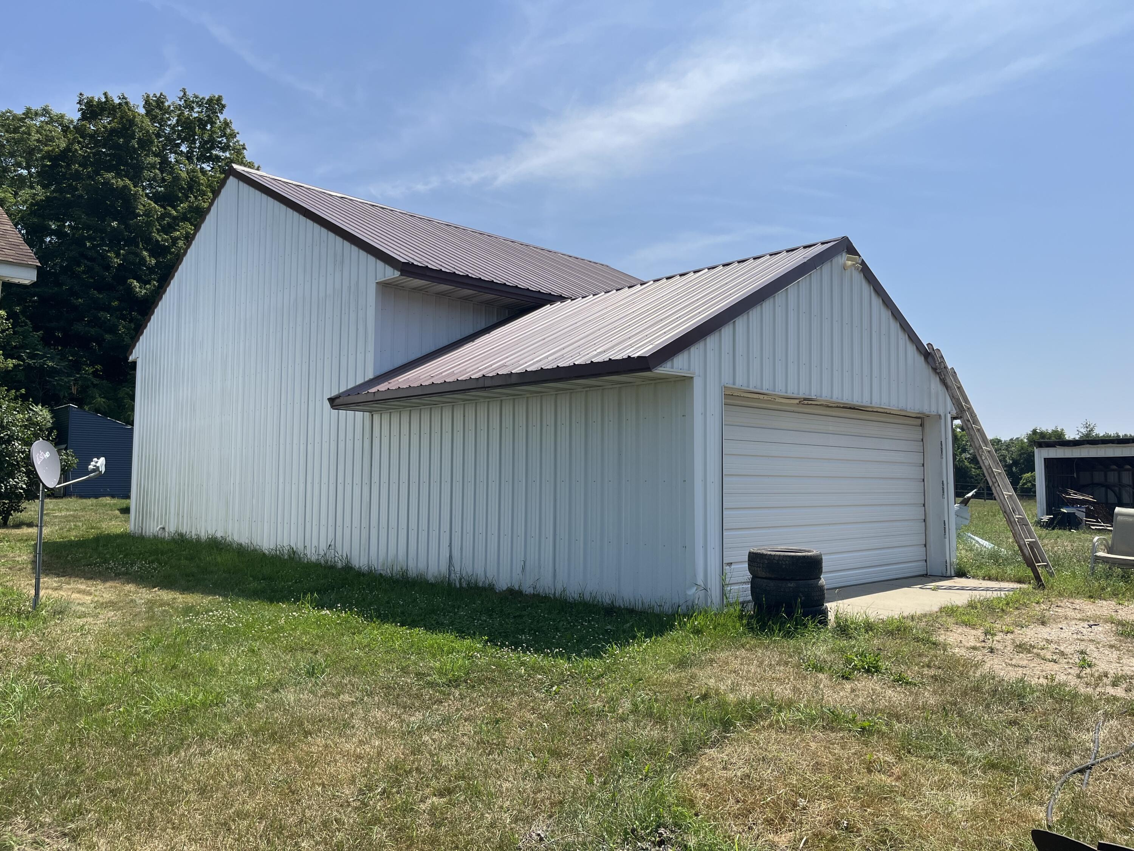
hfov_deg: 67.3
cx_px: 567
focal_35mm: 26
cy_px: 426
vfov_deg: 53.1
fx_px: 852
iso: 50
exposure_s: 1/4651
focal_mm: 5.1
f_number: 1.6
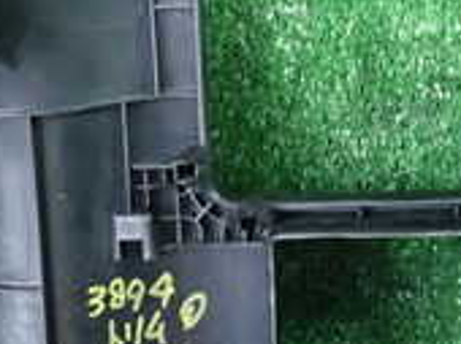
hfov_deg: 18.2
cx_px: 447
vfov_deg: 13.9
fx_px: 1410
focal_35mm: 106
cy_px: 149
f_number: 2.3
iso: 800
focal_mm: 5.4
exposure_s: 1/20
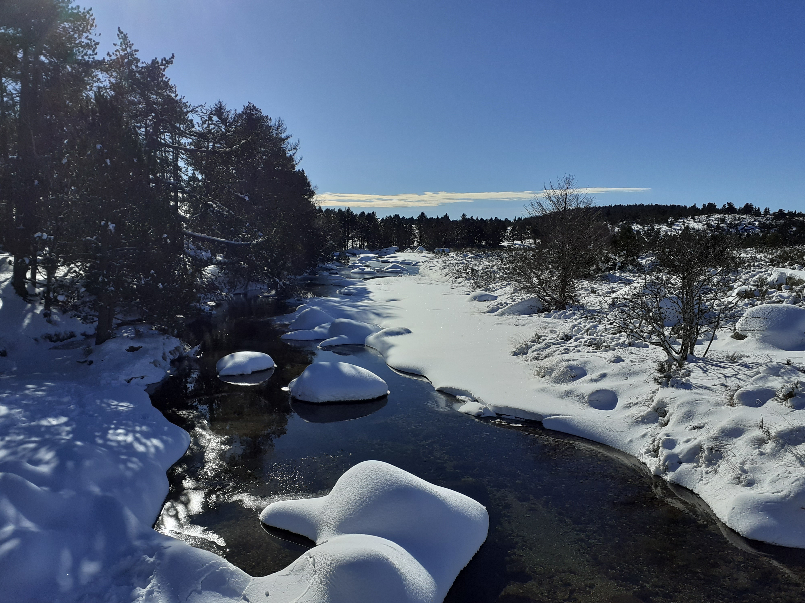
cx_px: 397
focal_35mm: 28
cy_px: 303
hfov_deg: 63.4
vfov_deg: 49.7
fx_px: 651
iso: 40
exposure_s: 1/18182
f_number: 1.9
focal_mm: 3.6
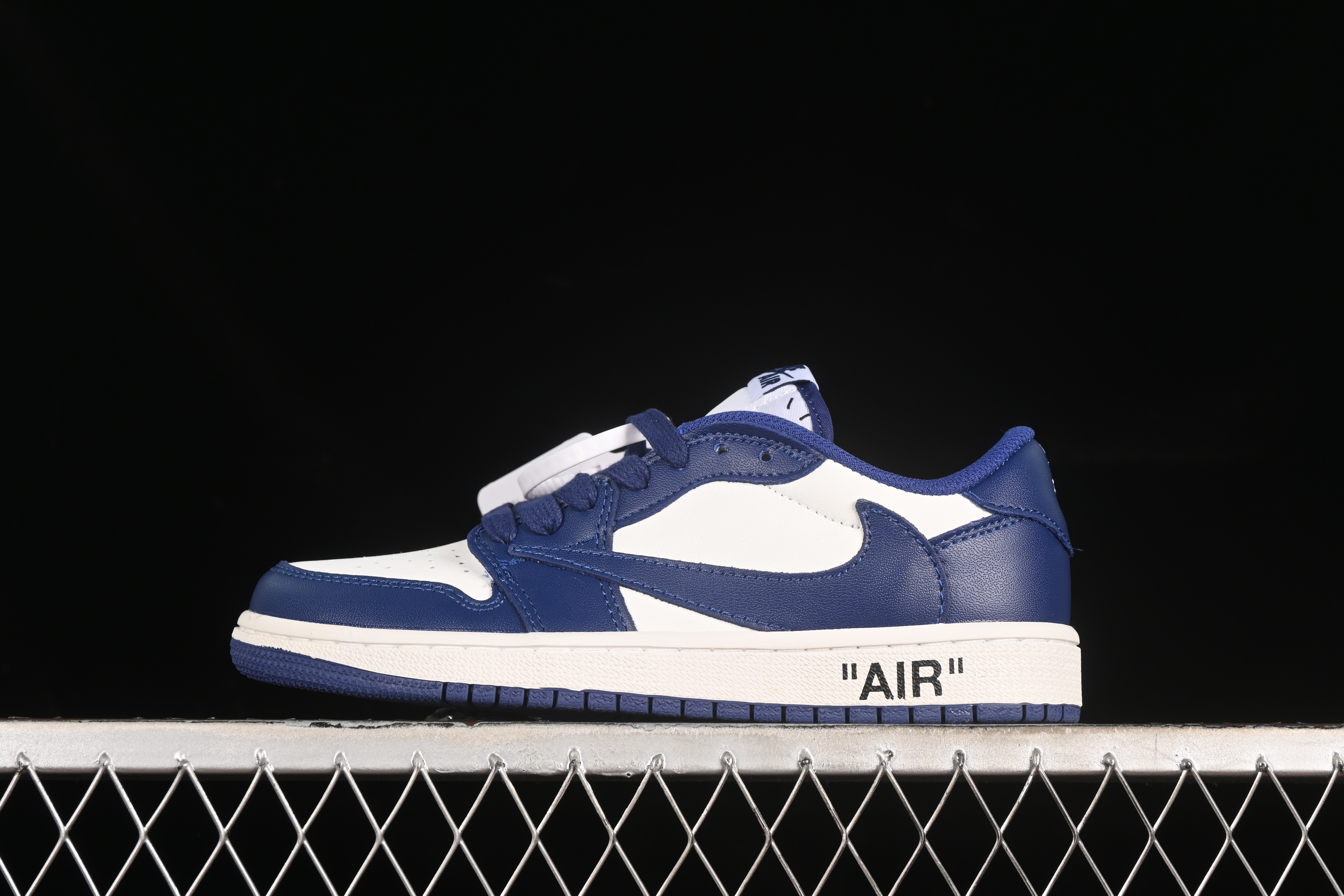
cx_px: 672
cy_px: 448
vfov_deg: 18.2
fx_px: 2800
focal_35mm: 75
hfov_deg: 27.0
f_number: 7.1
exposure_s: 1/80
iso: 160
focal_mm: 50
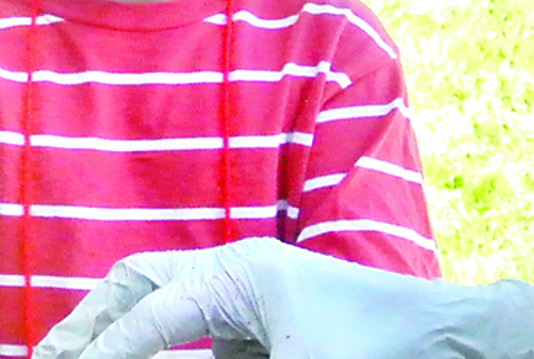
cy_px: -51
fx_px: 3047
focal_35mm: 205
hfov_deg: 9.7
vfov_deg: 6.7
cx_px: -303
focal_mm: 14.5
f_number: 4
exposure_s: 1/2000
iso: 1600
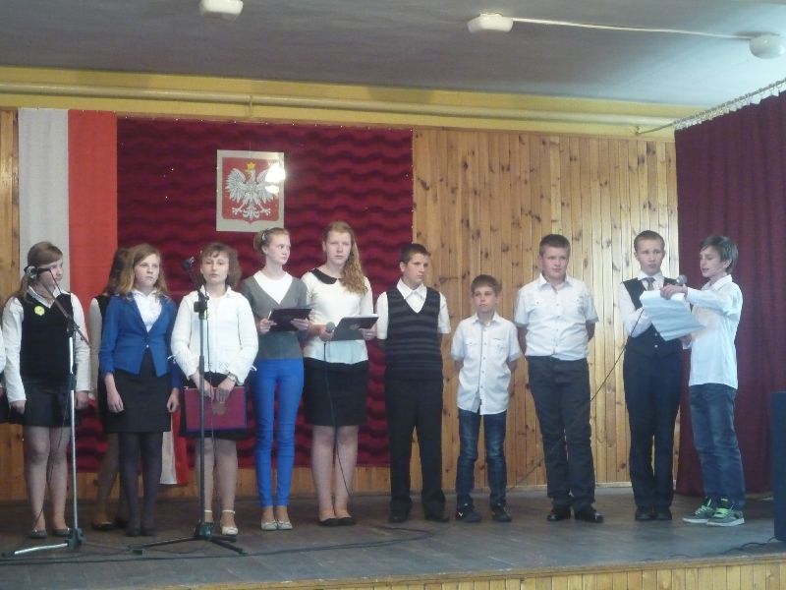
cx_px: 393
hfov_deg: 31.2
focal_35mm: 62
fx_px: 1408
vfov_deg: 23.7
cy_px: 295
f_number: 5.2
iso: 800
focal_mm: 10.9
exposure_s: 1/15
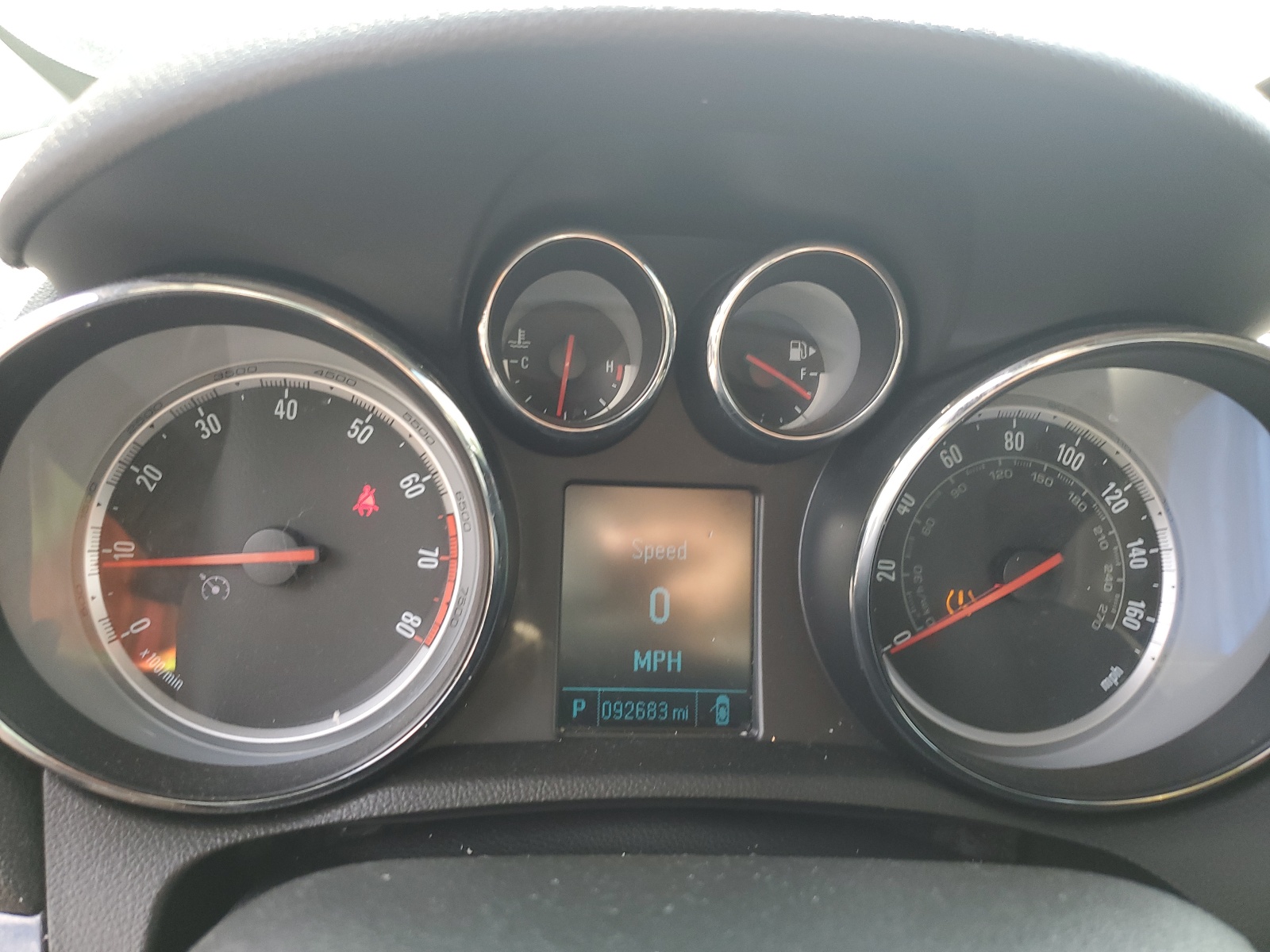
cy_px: 476
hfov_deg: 67.3
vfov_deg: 53.1
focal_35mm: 26
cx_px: 635
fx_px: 954
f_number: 1.5
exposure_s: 1/120
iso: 58
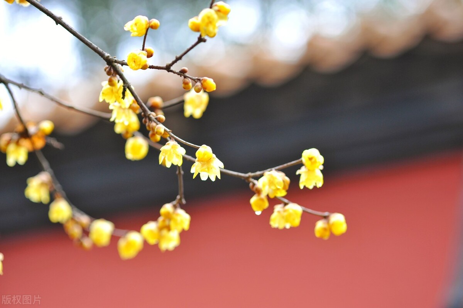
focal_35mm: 105
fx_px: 1350
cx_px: 232
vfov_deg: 13.0
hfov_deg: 19.5
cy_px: 154
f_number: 4.5
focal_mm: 105
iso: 640
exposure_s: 1/250
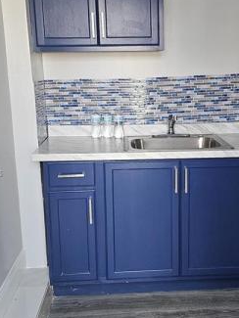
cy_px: 174
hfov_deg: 28.4
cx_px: 159
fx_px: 469
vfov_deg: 37.4
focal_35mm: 51
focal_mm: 6.3
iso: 125
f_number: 1.7
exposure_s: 1/120
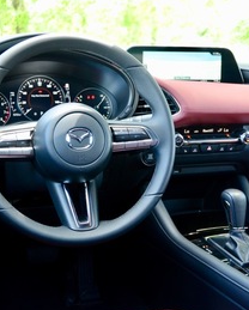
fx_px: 478
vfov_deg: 35.9
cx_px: 117
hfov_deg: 29.2
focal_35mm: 52
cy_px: 157
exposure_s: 1/60
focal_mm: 24
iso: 800
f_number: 4
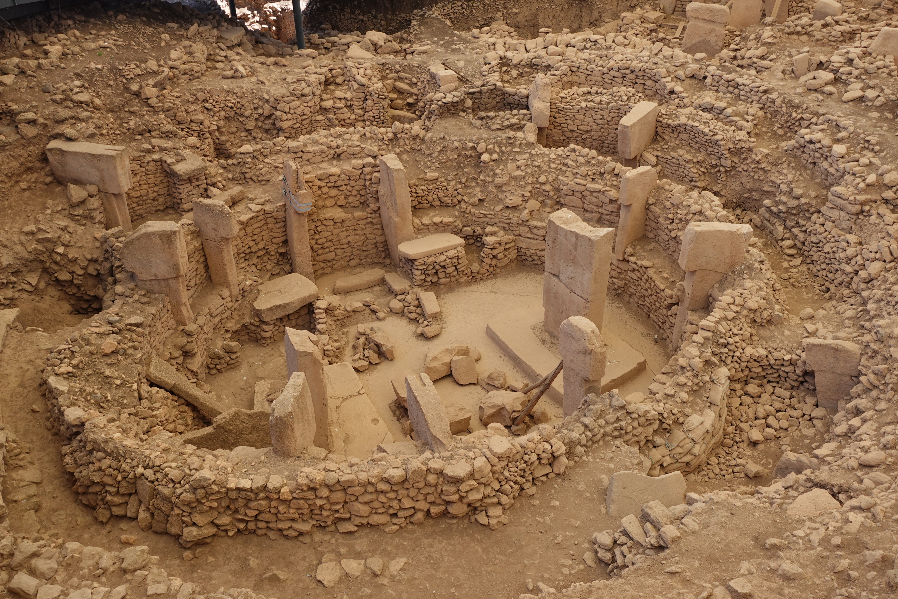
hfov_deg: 63.7
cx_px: 449
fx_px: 723
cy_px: 300
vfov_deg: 45.0
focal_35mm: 29
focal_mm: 11.4
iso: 125
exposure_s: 1/160
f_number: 4
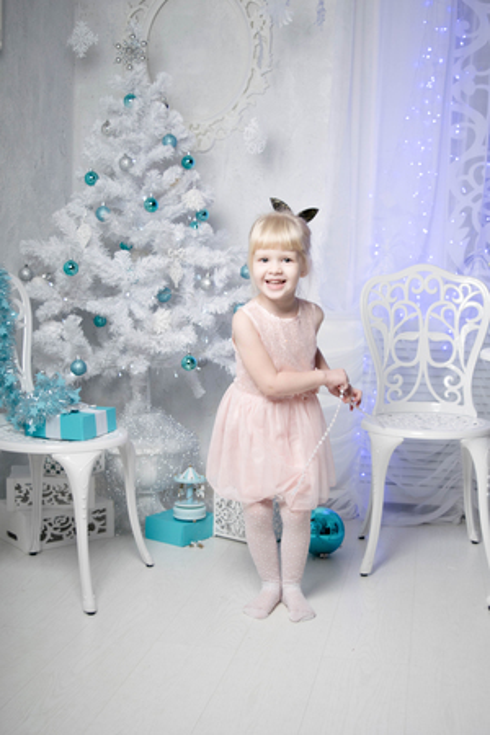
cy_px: 368
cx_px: 245
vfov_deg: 43.6
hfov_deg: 29.9
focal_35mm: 45
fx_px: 919
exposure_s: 1/160
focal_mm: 30
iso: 200
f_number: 4.2
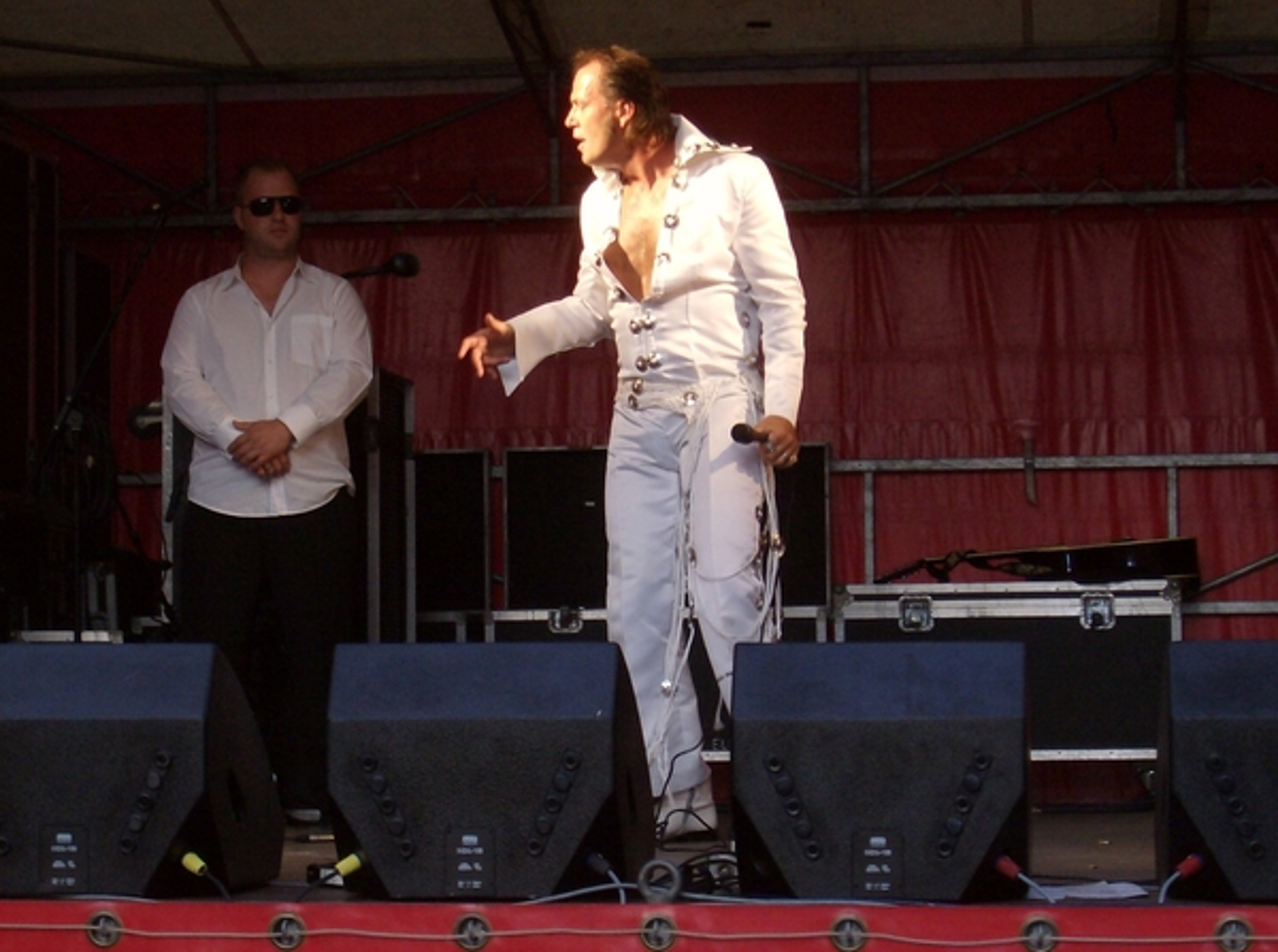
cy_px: 476
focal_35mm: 108
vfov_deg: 13.6
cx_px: 639
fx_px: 3978
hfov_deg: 18.3
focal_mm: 18
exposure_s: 1/125
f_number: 4.8
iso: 200
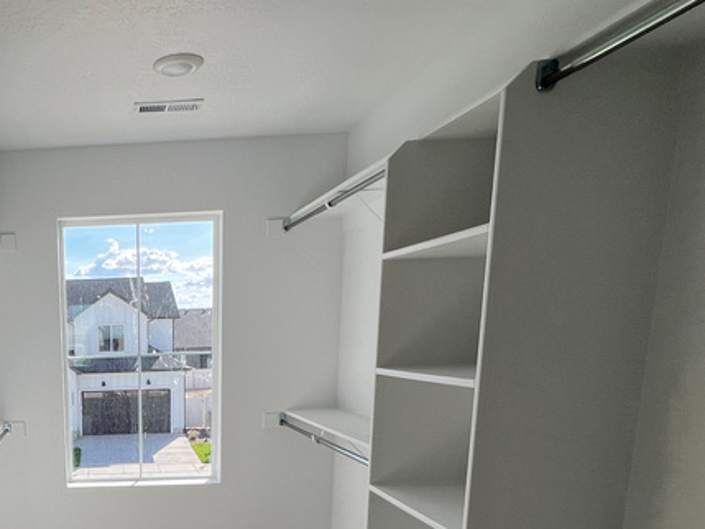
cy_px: 473
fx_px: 632
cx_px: 72
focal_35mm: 31
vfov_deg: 41.9
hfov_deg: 51.6
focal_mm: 1.57
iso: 32
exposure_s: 1/404
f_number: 1.8
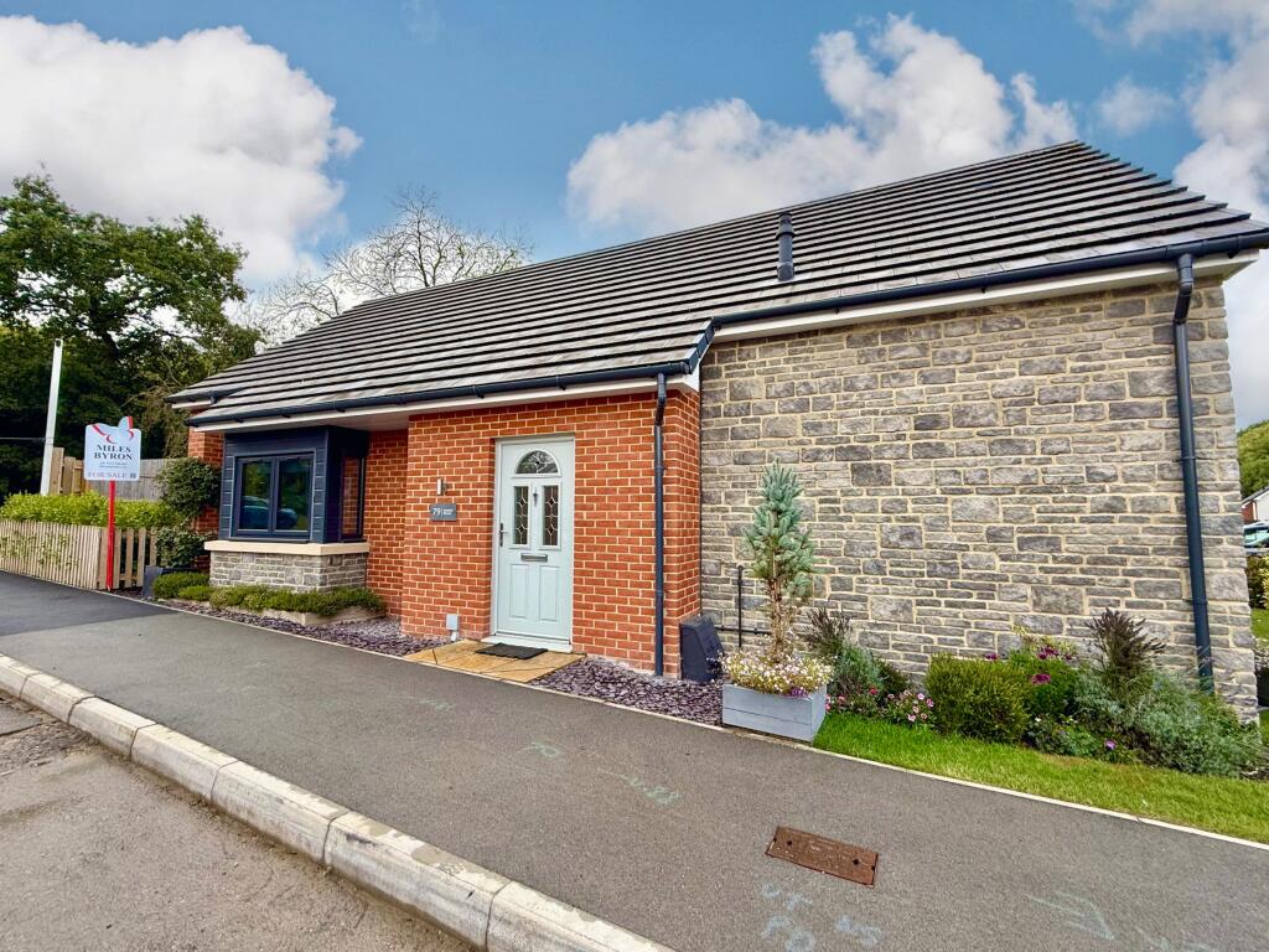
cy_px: 476
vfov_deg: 85.7
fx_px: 513
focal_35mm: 14
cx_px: 634
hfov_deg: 102.1
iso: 64
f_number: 2.2
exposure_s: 1/176
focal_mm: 2.22
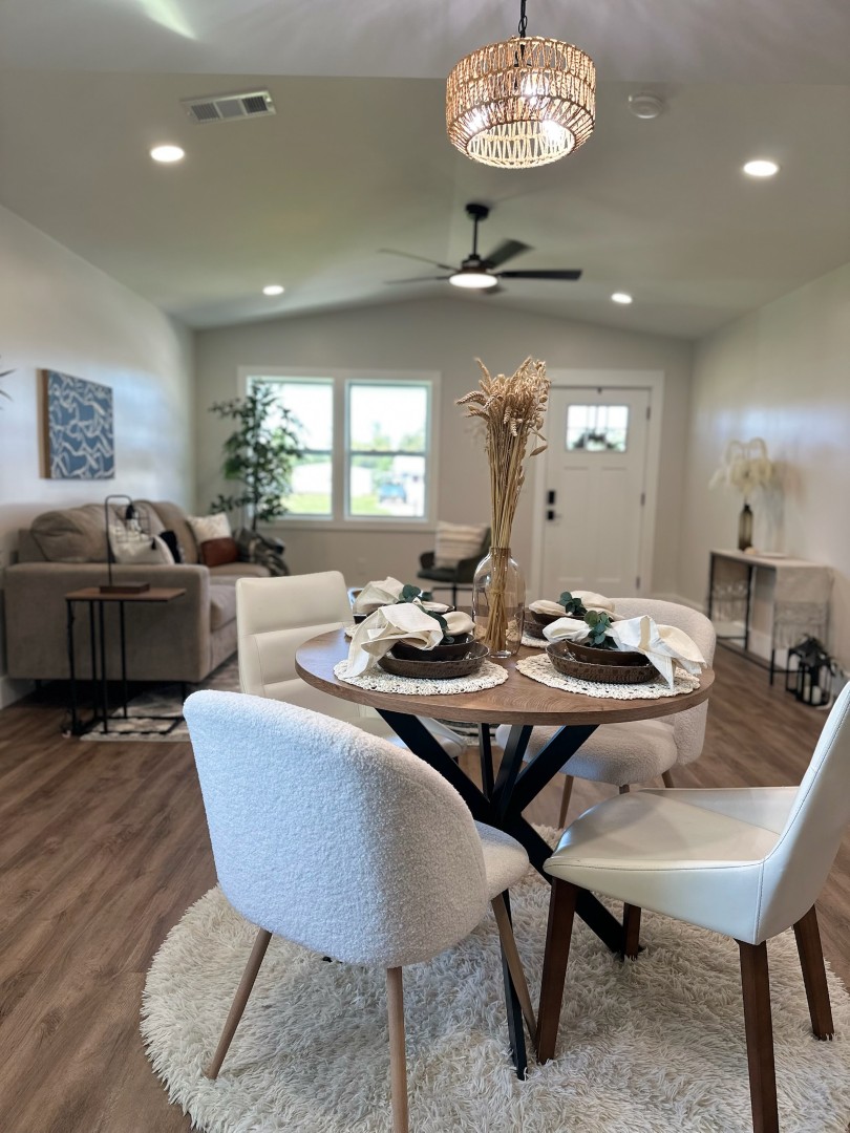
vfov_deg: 71.6
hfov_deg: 56.8
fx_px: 786
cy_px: 566
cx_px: 425
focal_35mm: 24
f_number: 1.78
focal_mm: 6.86
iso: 100
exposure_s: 1/120
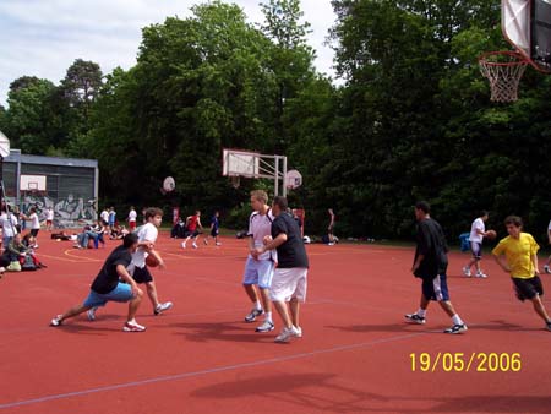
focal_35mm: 38
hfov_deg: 49.0
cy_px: 207
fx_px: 605
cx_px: 276
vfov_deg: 37.8
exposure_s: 1/700
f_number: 4.8
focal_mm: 8
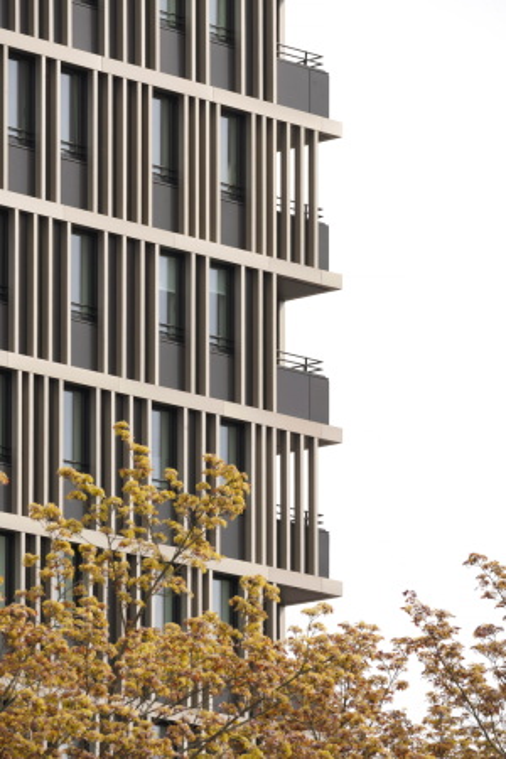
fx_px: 6546
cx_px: 253
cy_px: 380
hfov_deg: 4.4
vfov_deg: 6.6
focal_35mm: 310
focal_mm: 310.5
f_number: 16
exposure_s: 1/80
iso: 100
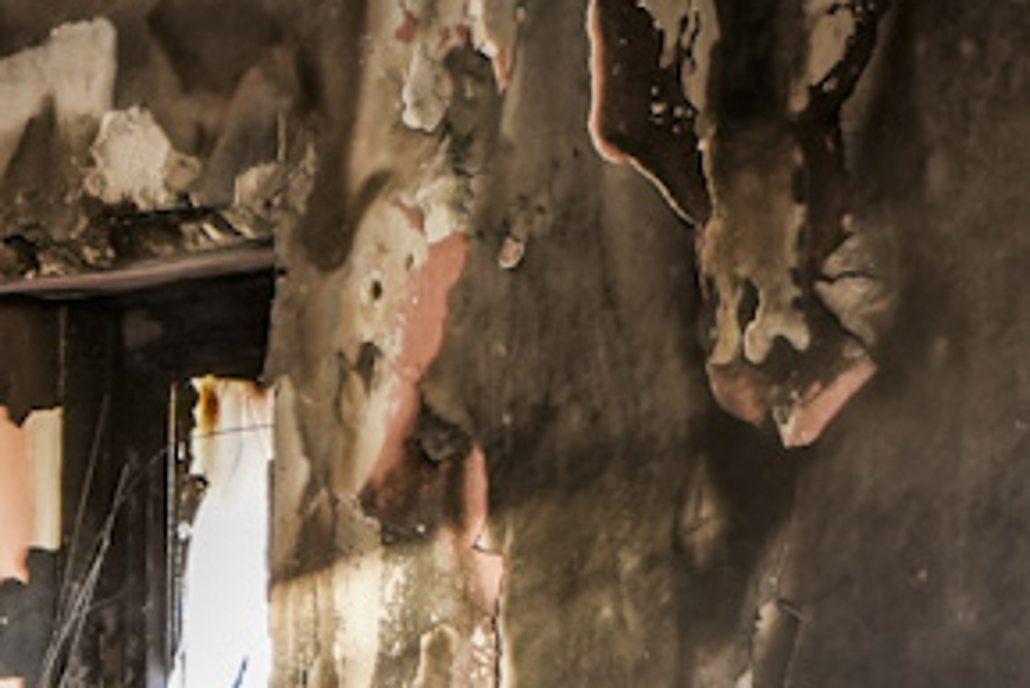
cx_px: -1379
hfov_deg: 9.3
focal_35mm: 199
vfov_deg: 6.8
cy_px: 1059
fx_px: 5696
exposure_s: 1/30
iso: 800
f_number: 2.8
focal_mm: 30
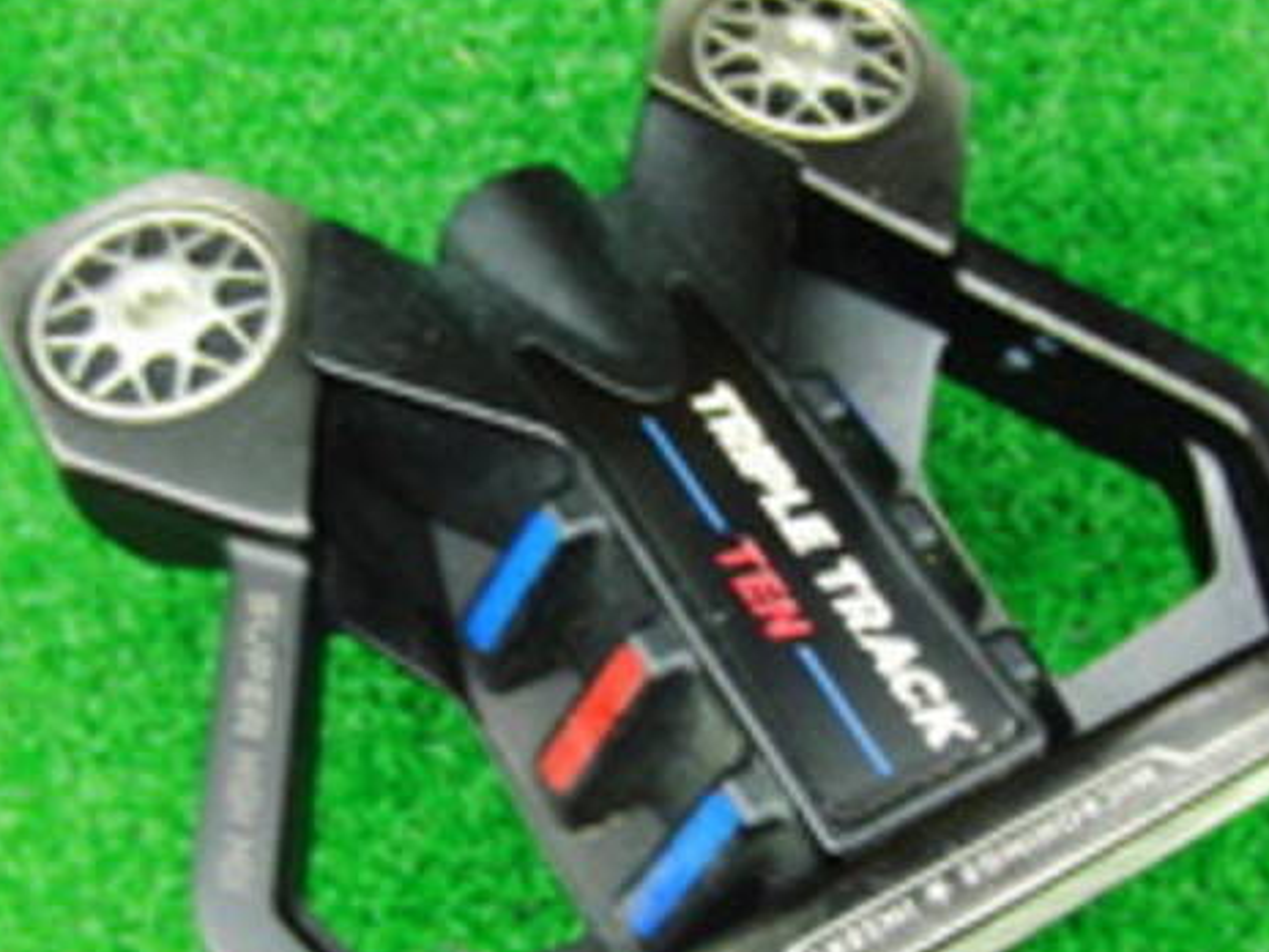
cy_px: 577
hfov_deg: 37.5
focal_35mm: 51
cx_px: 686
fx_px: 1870
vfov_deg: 28.5
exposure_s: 1/15
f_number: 3.6
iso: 400
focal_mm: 6.42
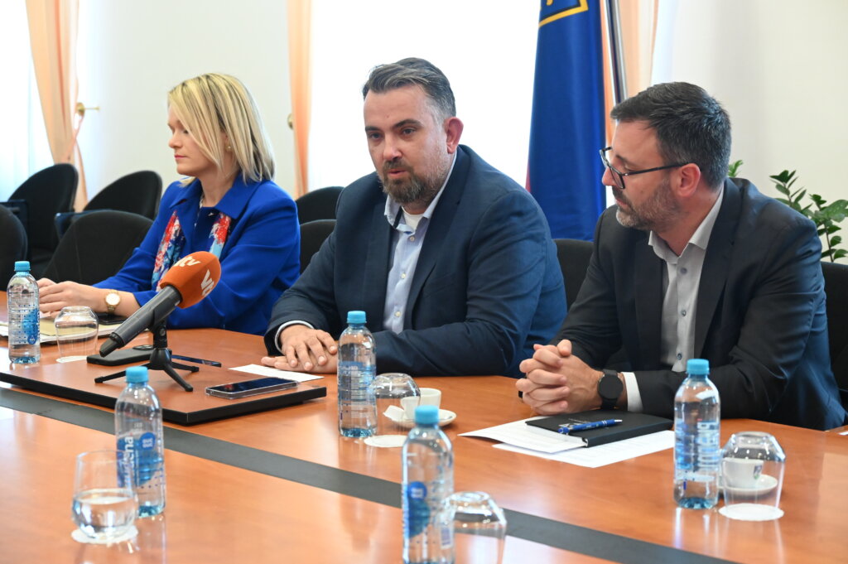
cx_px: 424
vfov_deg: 19.4
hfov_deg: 28.9
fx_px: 1648
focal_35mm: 70
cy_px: 282
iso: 8000
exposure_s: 1/80
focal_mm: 70
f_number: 6
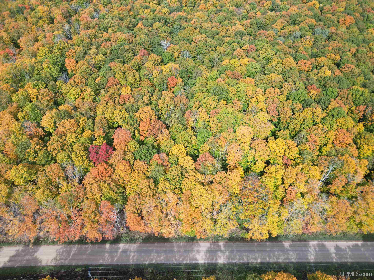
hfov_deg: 71.6
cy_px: 140
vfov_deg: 56.8
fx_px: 259
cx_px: 187
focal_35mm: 24
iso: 100
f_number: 1.7
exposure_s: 1/1000
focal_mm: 6.72
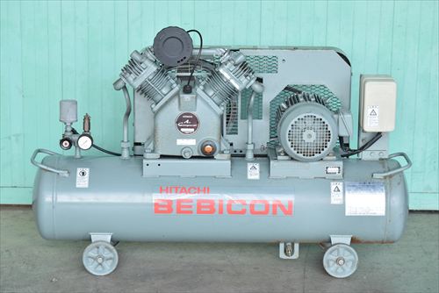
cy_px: 146
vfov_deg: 13.4
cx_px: 220
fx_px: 1245
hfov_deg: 20.0
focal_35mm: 102
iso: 1250
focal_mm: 68
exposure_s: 1/500
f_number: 6.3
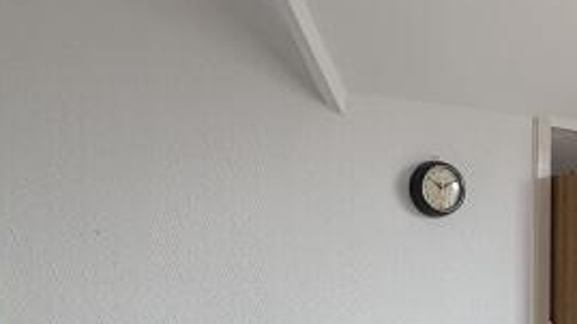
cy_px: 298
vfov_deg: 20.2
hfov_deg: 30.5
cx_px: 697
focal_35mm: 58
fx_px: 887
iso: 40
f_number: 2.2
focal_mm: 2.22
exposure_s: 1/135
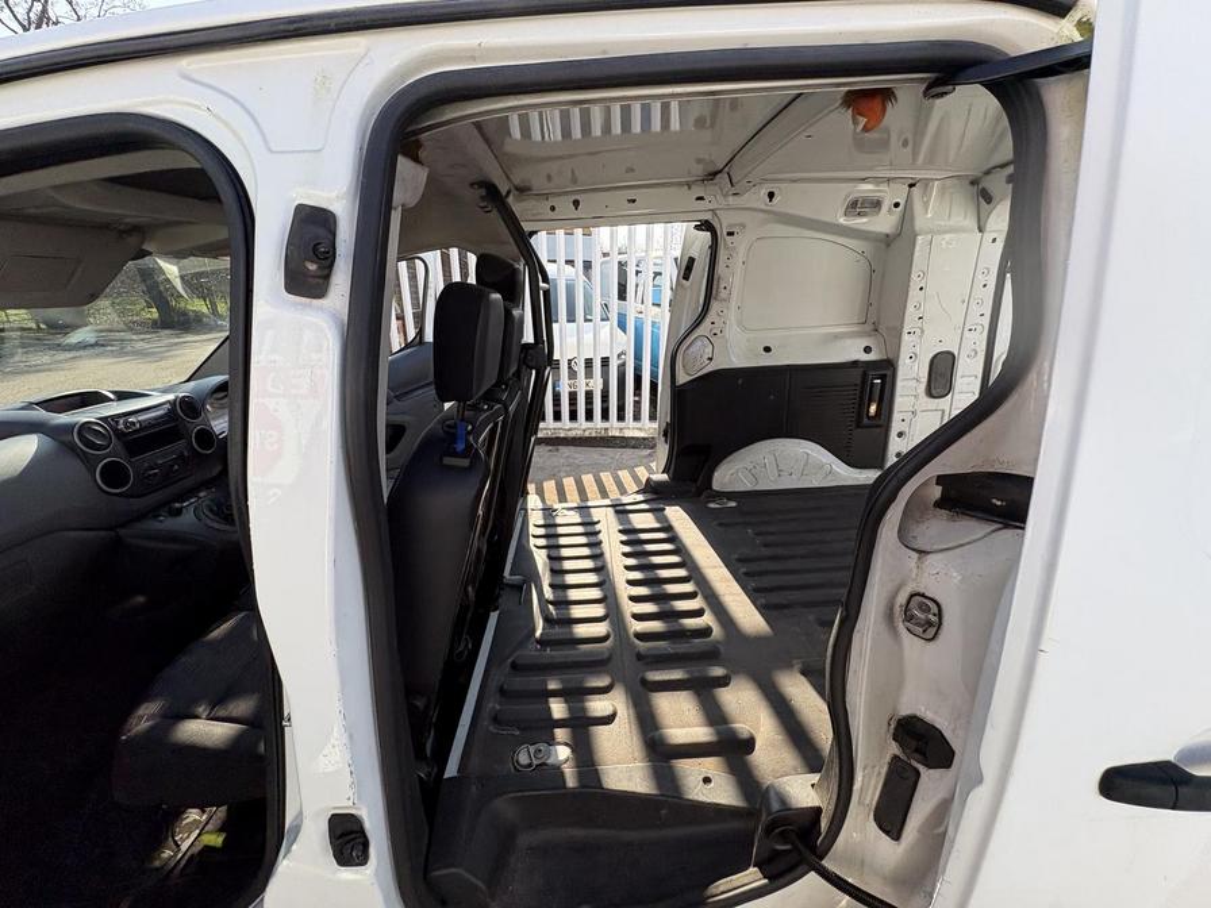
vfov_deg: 85.7
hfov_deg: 102.1
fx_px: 490
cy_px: 454
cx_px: 606
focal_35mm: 14
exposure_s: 1/347
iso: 40
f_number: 2.2
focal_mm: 2.22
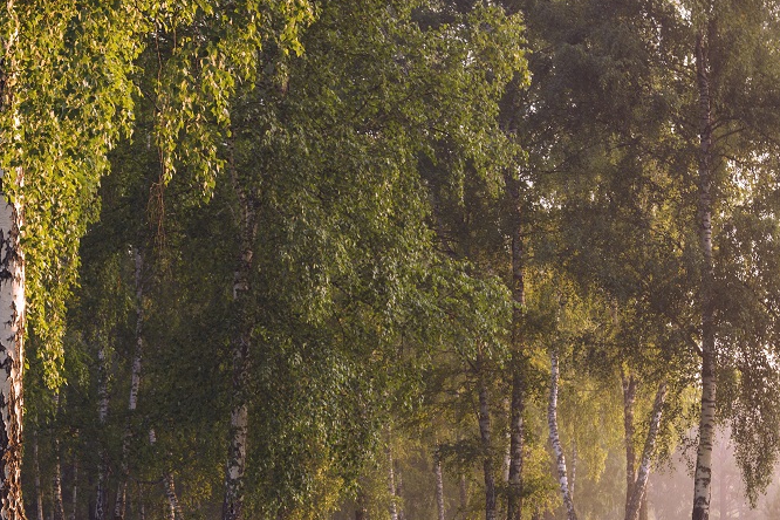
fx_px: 1777
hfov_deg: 24.7
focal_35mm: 82
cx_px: 285
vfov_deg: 16.5
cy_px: 419
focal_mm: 28
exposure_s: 1/80
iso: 100
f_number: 4
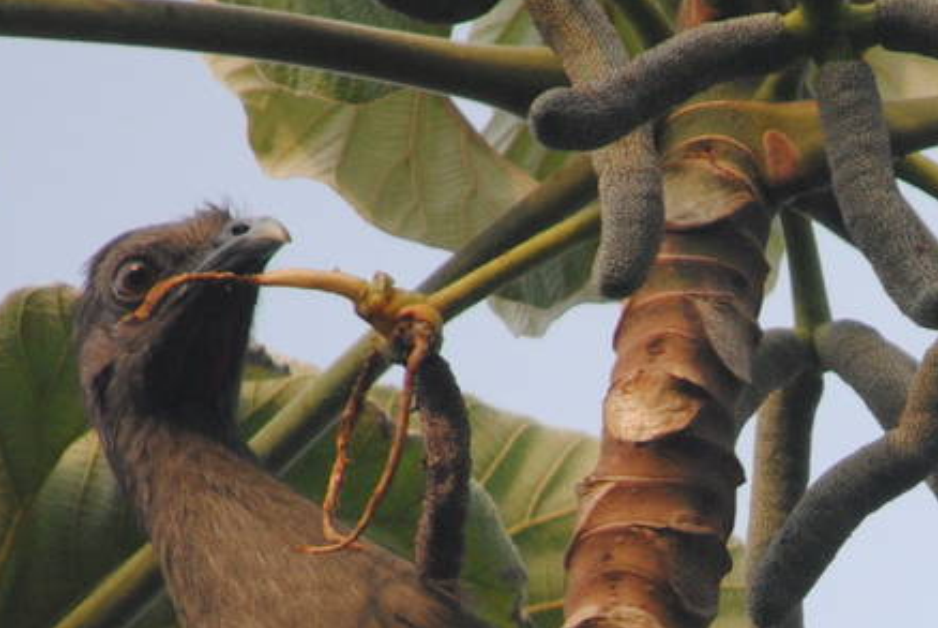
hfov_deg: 1.3
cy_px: 903
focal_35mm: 1643
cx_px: 1077
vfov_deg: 0.8
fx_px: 42851
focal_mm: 300
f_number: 5.6
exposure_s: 1/320
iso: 400
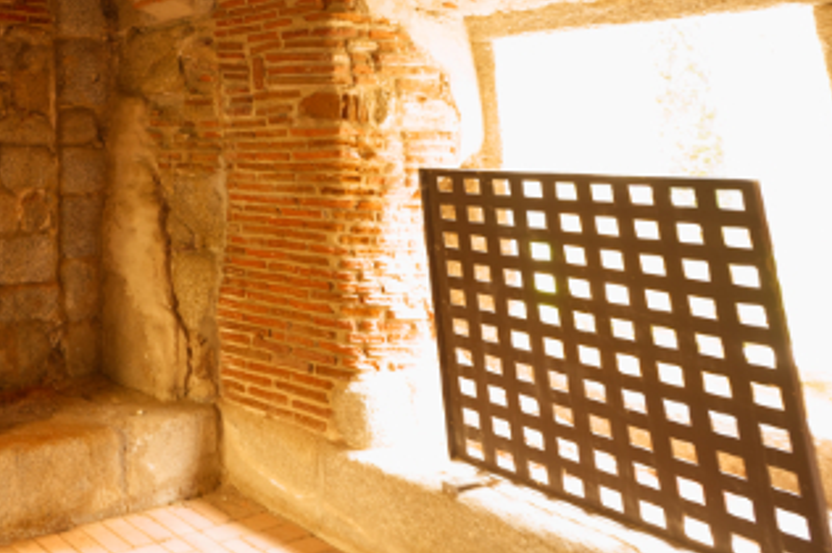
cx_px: -50
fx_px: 716
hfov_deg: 46.9
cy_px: -5
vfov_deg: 37.5
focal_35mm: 31
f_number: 6.3
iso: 500
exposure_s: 1/5
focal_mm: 14
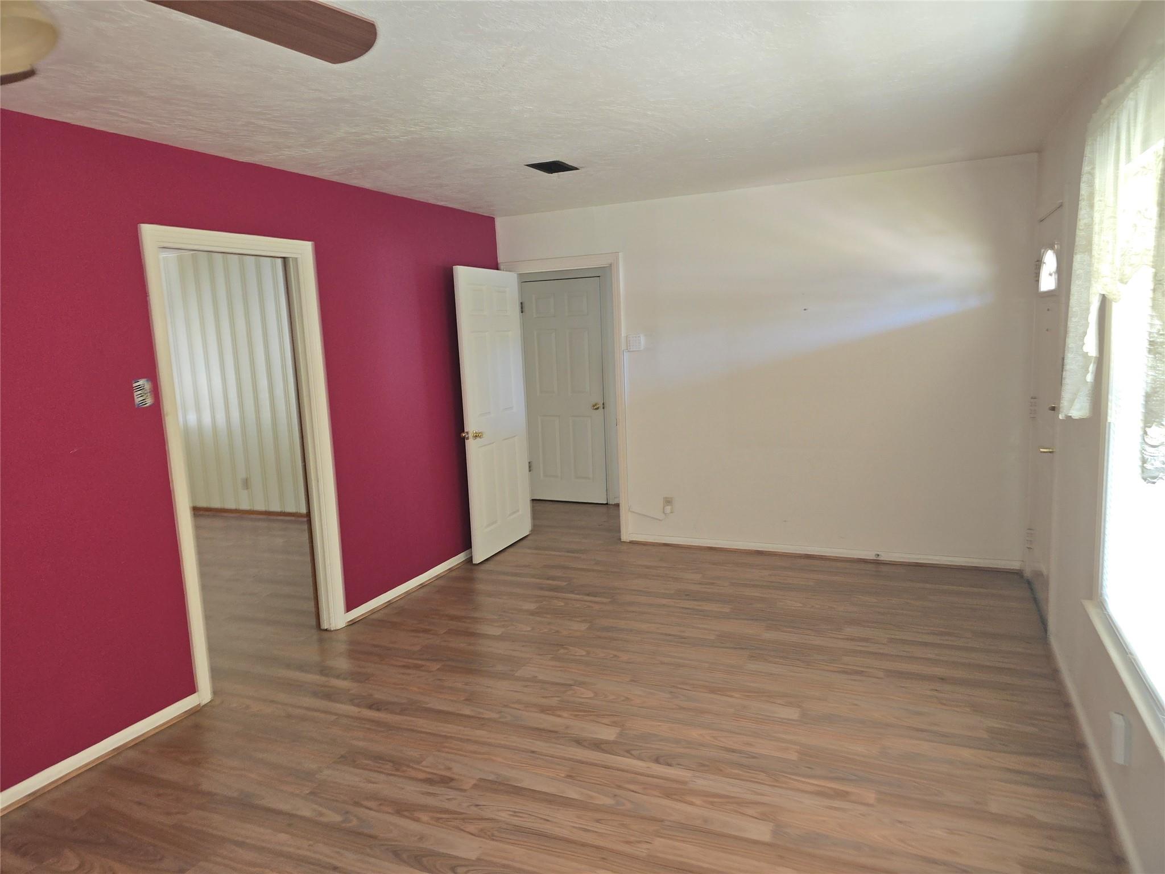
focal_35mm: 23
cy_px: 437
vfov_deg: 58.9
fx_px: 774
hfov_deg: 73.9
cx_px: 582
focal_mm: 6.3
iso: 125
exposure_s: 1/24
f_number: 1.7
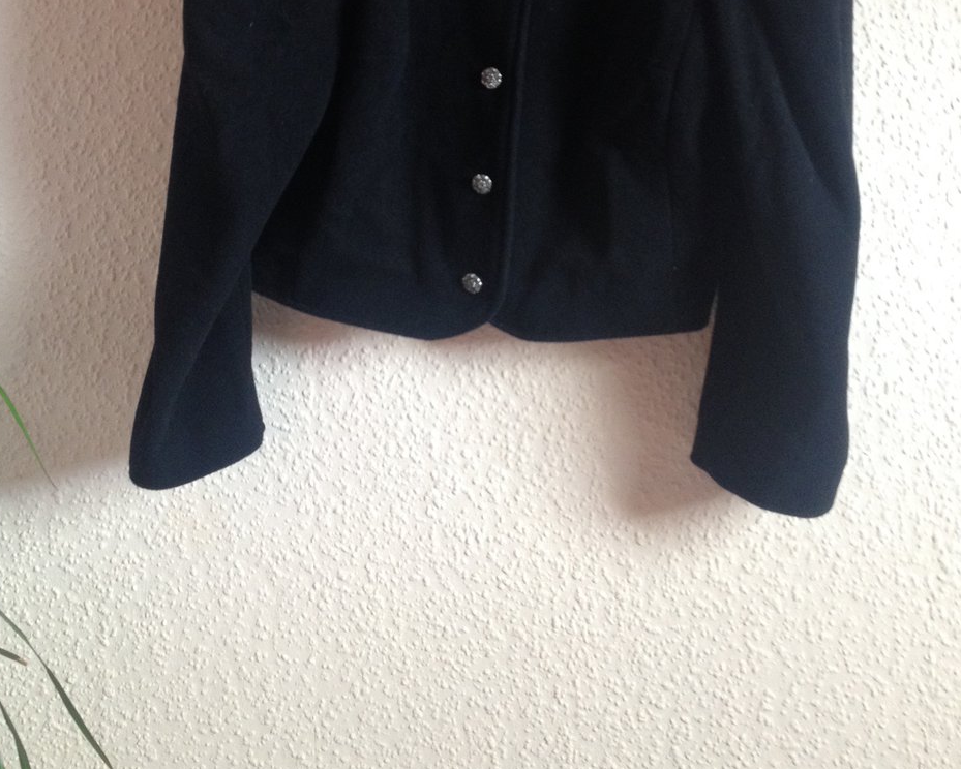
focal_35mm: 49
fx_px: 1394
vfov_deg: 30.0
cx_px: 503
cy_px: 140
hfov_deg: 38.0
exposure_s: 1/20
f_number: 2.4
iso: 160
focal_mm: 4.28
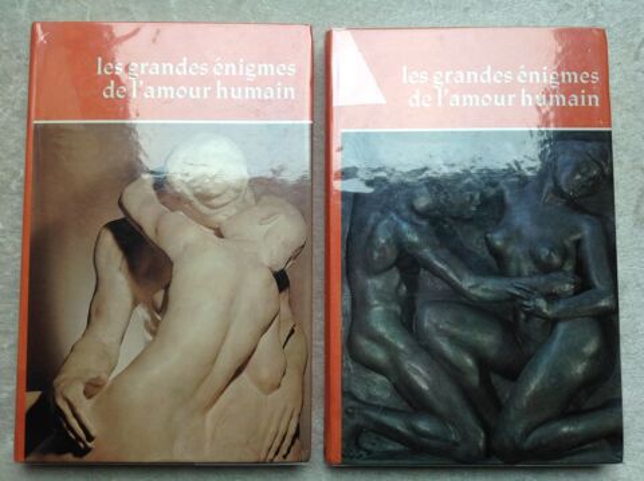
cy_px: 240
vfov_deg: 40.6
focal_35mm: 35
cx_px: 322
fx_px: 650
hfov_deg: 52.7
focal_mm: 4.28
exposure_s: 1/24
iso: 50
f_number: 2.4
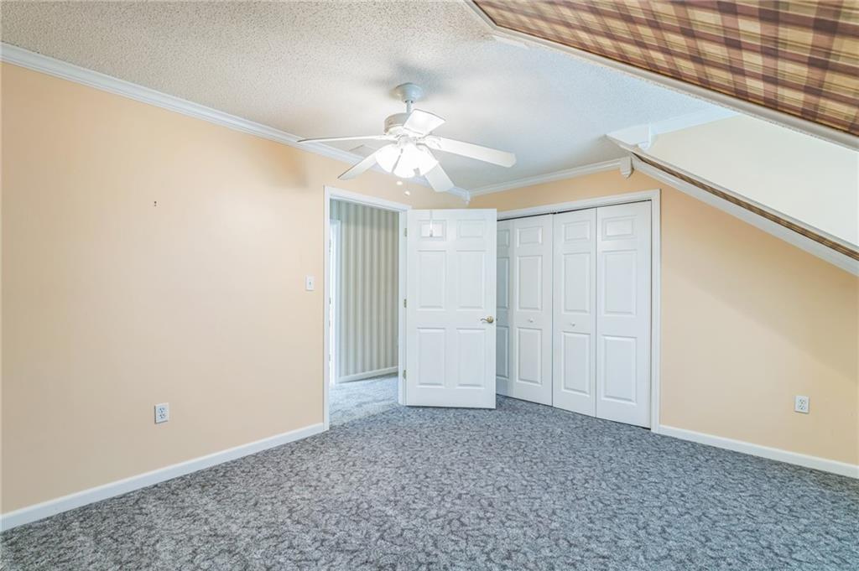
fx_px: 381
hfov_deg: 96.8
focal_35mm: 16
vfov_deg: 73.7
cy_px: 286
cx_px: 430
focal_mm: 16
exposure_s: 1/5
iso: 200
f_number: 8
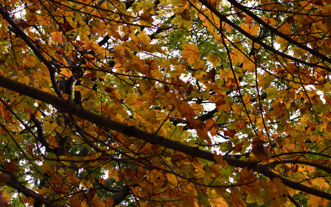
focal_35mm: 85
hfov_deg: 24.4
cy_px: 89
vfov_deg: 15.4
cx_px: 171
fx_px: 767
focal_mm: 50
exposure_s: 1/200
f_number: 5
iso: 200
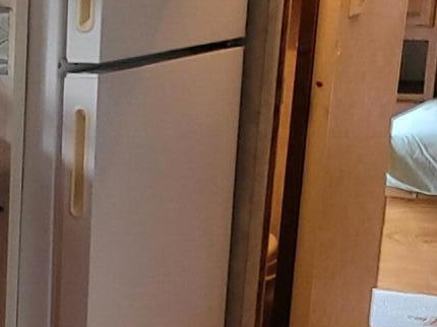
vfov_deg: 12.0
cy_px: 362
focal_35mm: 121
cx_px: -300
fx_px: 1527
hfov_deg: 14.7
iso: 320
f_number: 1.8
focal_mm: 5.4
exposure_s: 1/60
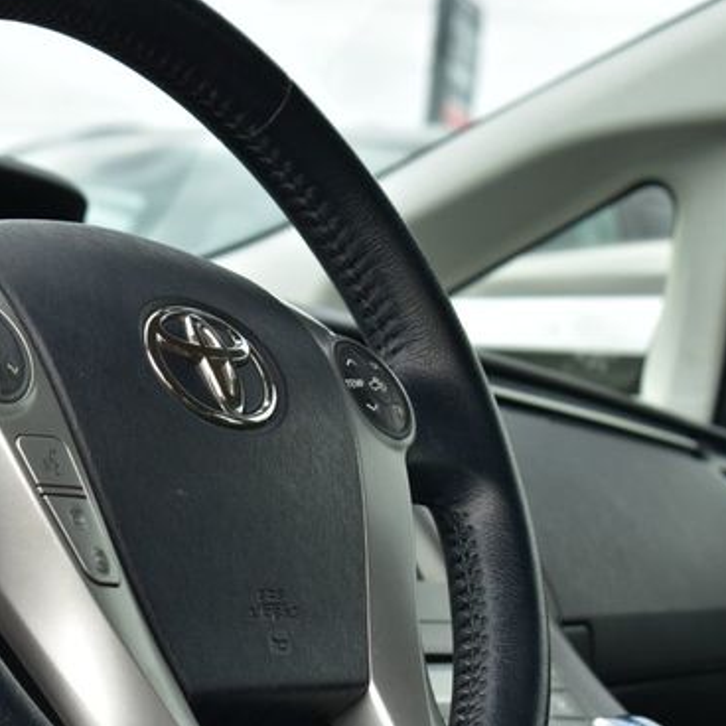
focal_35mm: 122
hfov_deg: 14.3
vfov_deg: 14.3
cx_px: 185
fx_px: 2889
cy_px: 357
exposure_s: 1/80
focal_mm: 55
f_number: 8
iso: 400
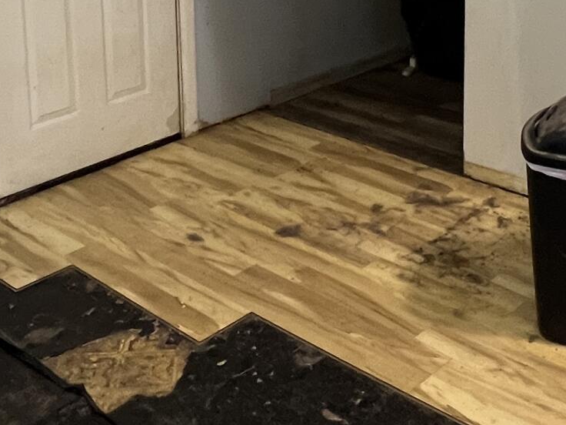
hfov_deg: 36.2
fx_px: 867
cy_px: -50
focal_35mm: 53
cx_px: 305
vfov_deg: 25.4
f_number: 1.8
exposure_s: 1/60
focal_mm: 1.57
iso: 500
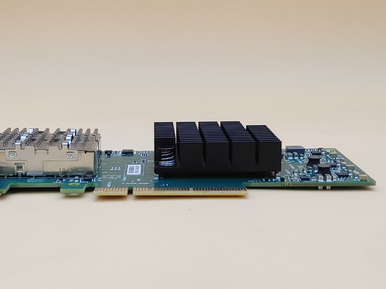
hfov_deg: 34.2
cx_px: 153
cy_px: 157
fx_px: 624
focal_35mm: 56
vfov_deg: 26.1
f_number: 1.8
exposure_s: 1/120
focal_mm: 4.36
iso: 50
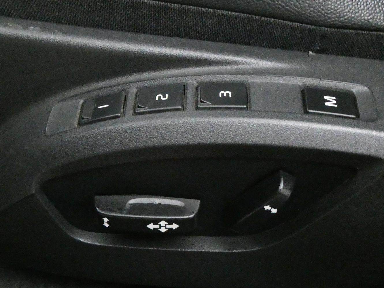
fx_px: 499
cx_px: 167
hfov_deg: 42.0
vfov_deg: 32.2
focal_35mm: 45
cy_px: 146
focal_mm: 4.3
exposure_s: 1/30
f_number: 3.3
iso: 1600
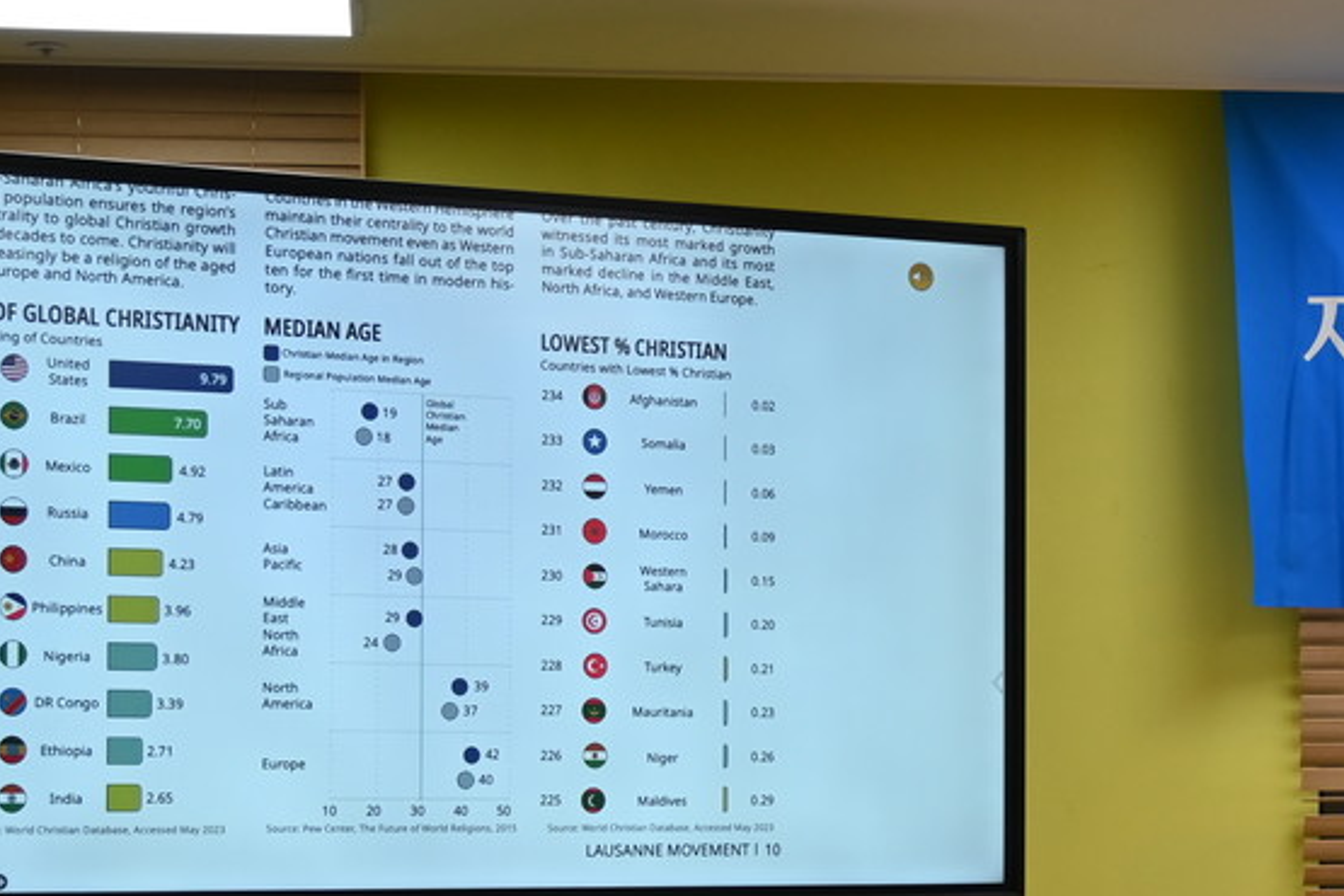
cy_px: 754
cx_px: 1274
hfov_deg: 17.6
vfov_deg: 11.9
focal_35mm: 114
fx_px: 4261
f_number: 5
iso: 400
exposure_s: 1/125
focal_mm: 33
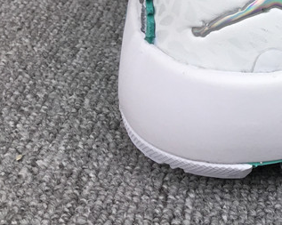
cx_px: 398
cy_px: -72
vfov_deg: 16.8
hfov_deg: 19.8
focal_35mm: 86
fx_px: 717
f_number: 2.4
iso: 25
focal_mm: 3.3
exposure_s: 1/115
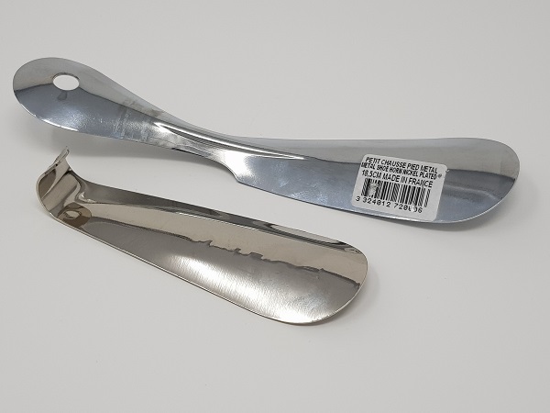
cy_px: 206
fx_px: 413
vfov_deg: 53.1
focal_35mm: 26
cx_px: 275
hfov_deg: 67.3
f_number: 1.7
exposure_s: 1/357
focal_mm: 4.2
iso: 40
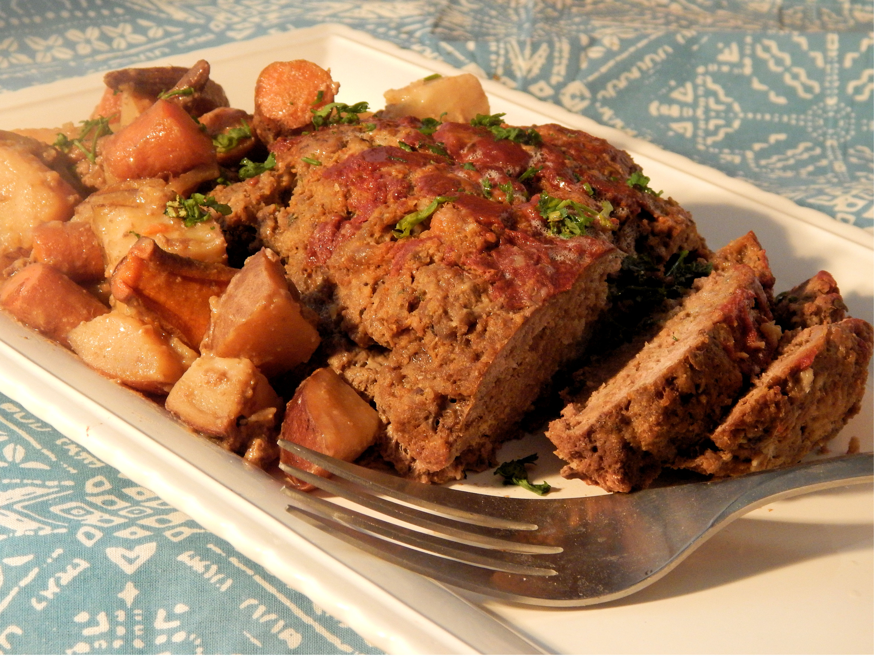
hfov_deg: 22.8
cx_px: 437
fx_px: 2171
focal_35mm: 86
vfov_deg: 17.2
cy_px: 328
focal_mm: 15.3
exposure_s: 1/15
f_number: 4.3
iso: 500
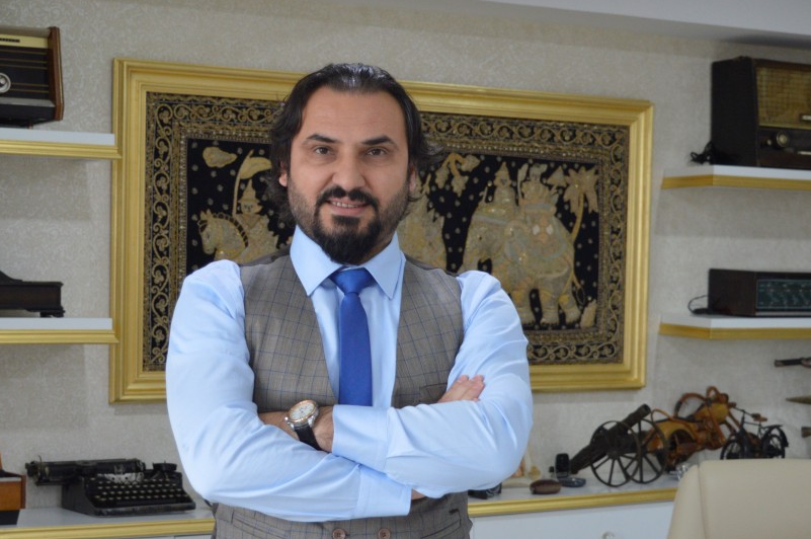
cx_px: 366
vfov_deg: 17.9
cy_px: 325
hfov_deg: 26.8
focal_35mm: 76
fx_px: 1704
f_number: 4.5
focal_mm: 35
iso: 800
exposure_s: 1/60
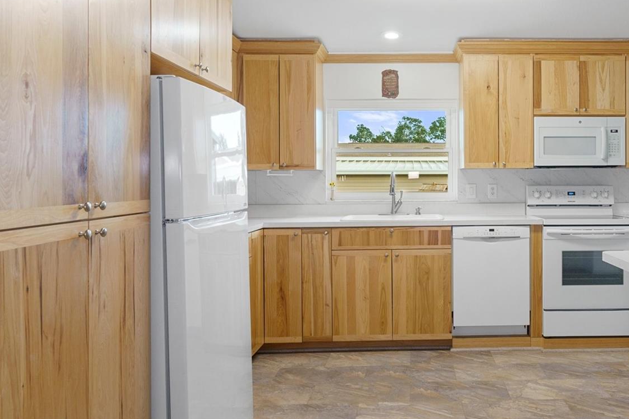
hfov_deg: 60.2
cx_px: 430
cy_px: 195
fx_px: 524
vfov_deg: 43.6
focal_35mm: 30
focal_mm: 14
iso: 640
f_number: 8
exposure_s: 1/6
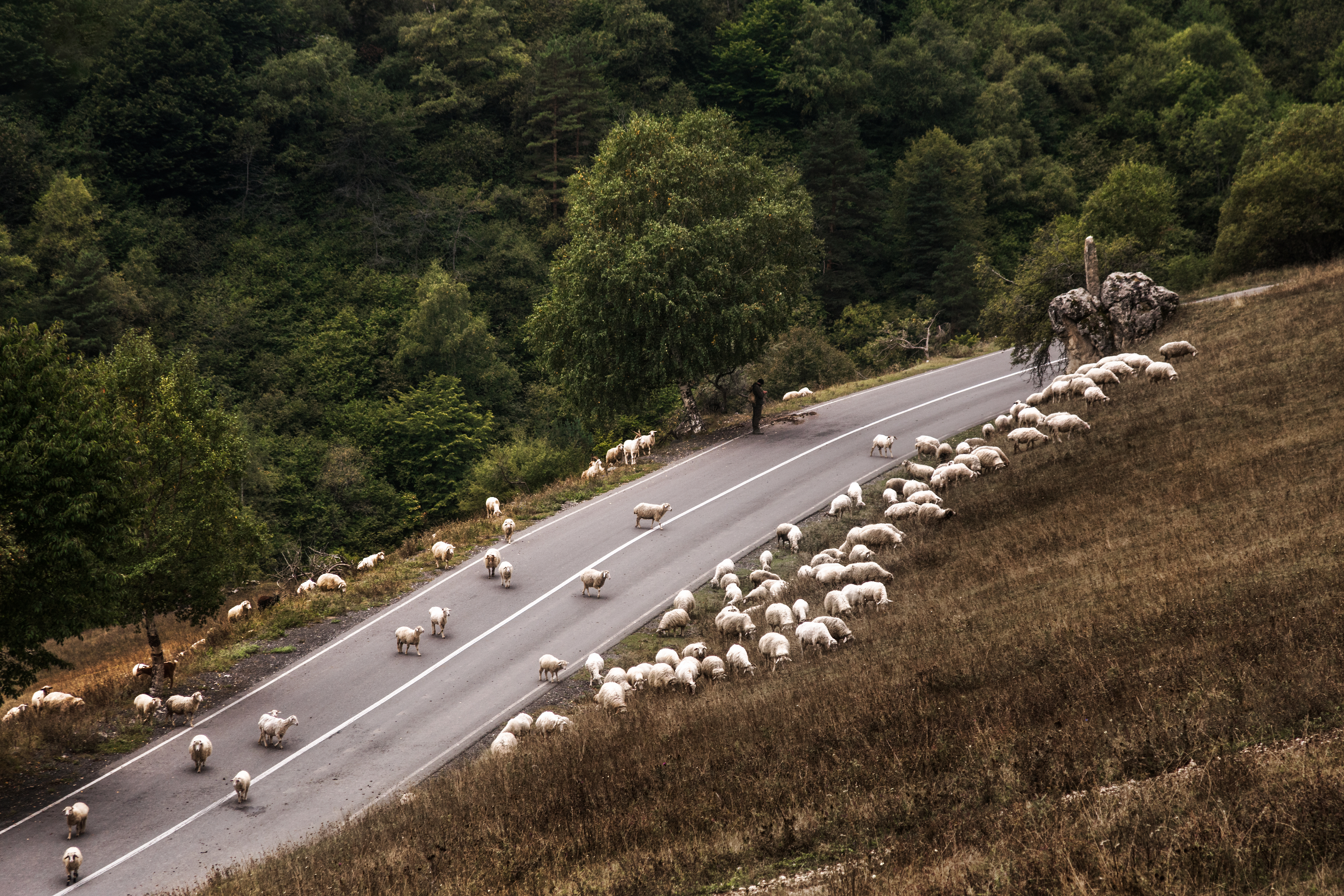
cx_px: 672
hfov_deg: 13.0
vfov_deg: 8.7
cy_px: 448
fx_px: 5879
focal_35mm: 158
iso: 200
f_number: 5.6
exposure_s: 1/60
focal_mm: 105
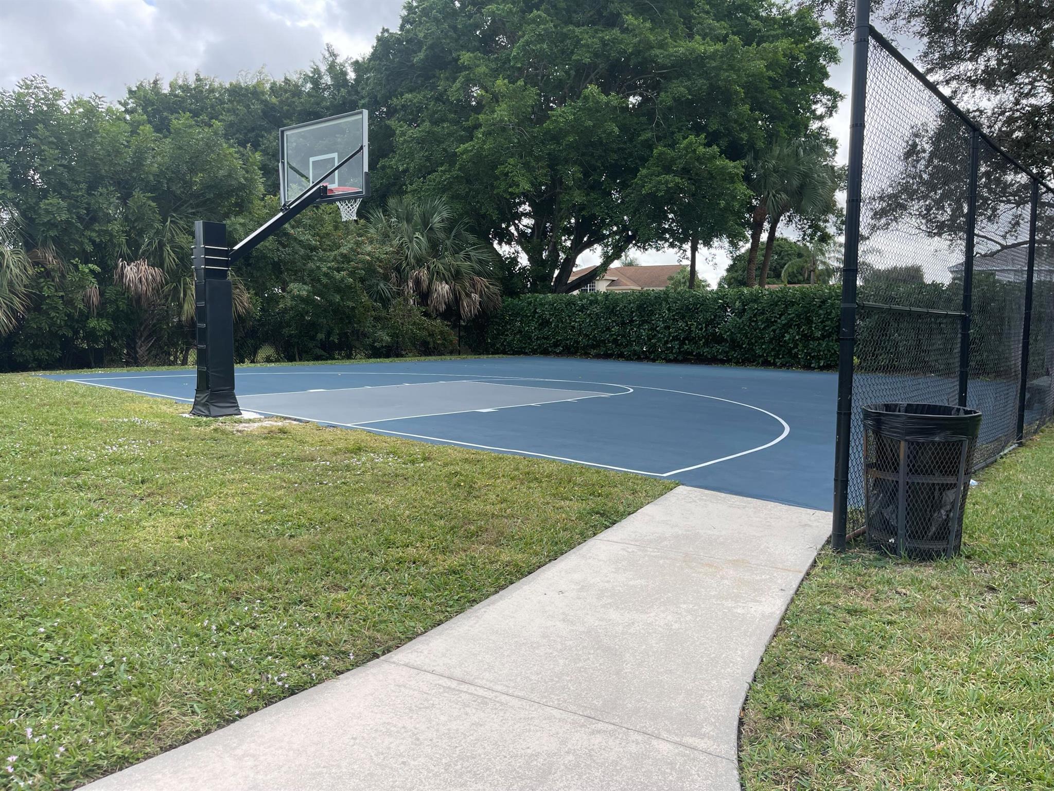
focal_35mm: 25
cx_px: 527
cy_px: 396
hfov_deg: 69.4
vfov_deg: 54.9
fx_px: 761
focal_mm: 5.1
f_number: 1.6
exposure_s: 1/1456
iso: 32
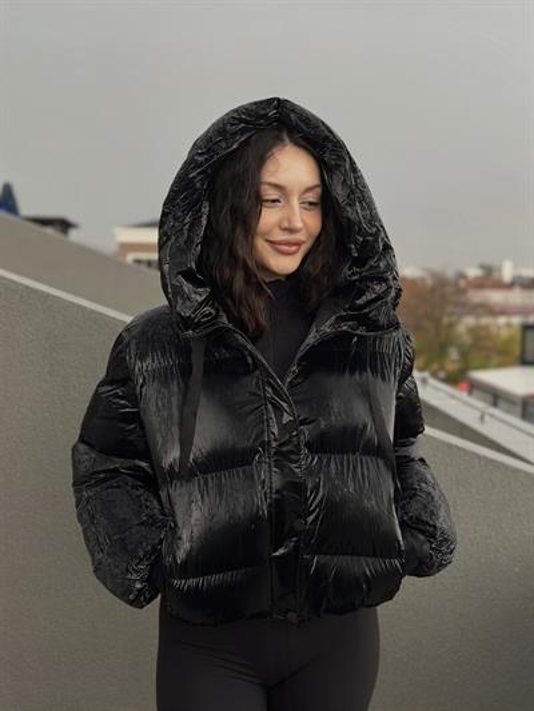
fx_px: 987
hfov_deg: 30.3
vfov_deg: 39.6
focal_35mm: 48
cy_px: 356
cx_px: 267
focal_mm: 6.86
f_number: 1.78
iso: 125
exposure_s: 1/60
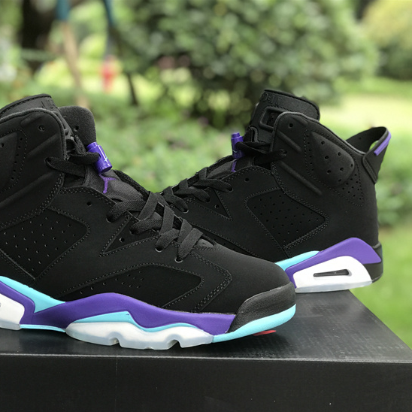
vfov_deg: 25.4
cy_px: 208
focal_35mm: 68
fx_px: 916
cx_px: 177
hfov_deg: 25.3
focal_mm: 6.6
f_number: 2.8
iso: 50
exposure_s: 1/50
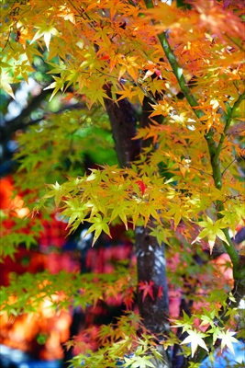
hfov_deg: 10.4
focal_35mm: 132
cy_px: 184
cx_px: 122
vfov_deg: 15.5
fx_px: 1346
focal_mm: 132
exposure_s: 1/200
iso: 800
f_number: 5.6
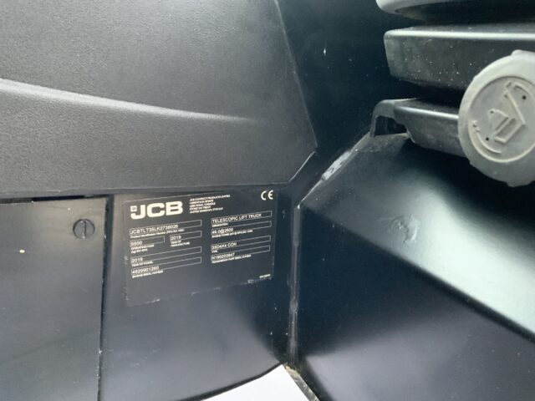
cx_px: 268
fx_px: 448
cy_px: 200
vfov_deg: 48.2
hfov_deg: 61.7
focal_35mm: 29
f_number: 1.8
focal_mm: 3
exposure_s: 1/30
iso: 400
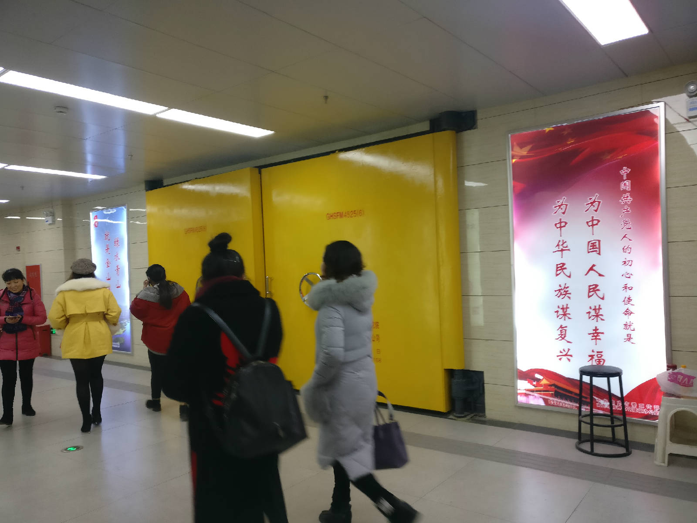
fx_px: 564
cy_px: 262
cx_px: 348
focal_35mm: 28
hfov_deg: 63.4
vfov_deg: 49.7
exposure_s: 1/33
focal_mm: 4.26
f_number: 2
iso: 160
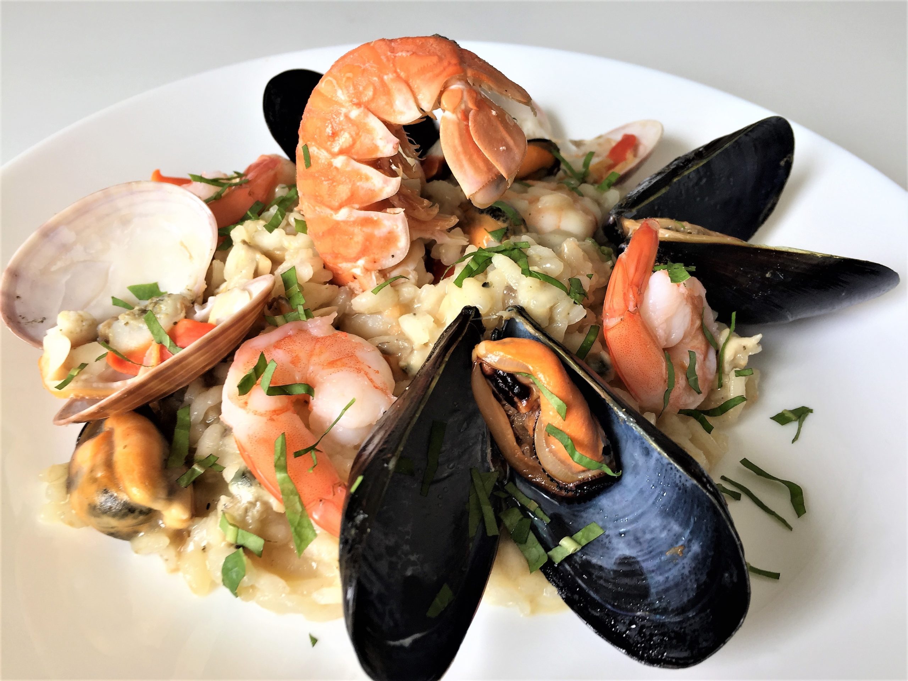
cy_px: 340
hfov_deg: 61.7
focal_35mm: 29
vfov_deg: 48.2
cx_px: 454
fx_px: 761
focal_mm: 4.15
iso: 32
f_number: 2.2
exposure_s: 1/50
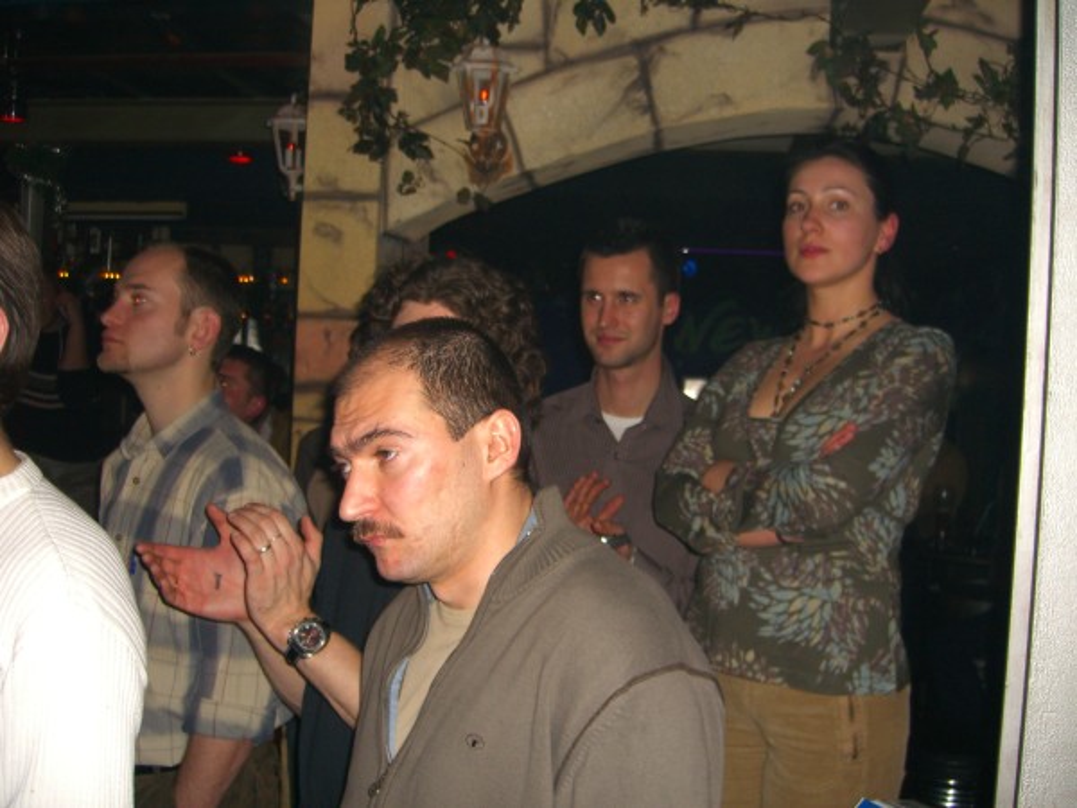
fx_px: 1182
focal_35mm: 38
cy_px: 404
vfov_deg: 37.7
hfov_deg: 49.0
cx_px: 538
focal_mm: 7.9
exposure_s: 1/60
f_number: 2.8
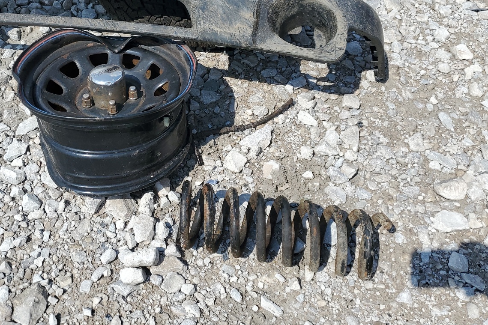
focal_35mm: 38
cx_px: 178
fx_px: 515
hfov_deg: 50.1
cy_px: 75
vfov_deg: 34.2
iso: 50
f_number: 1.5
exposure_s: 1/3333
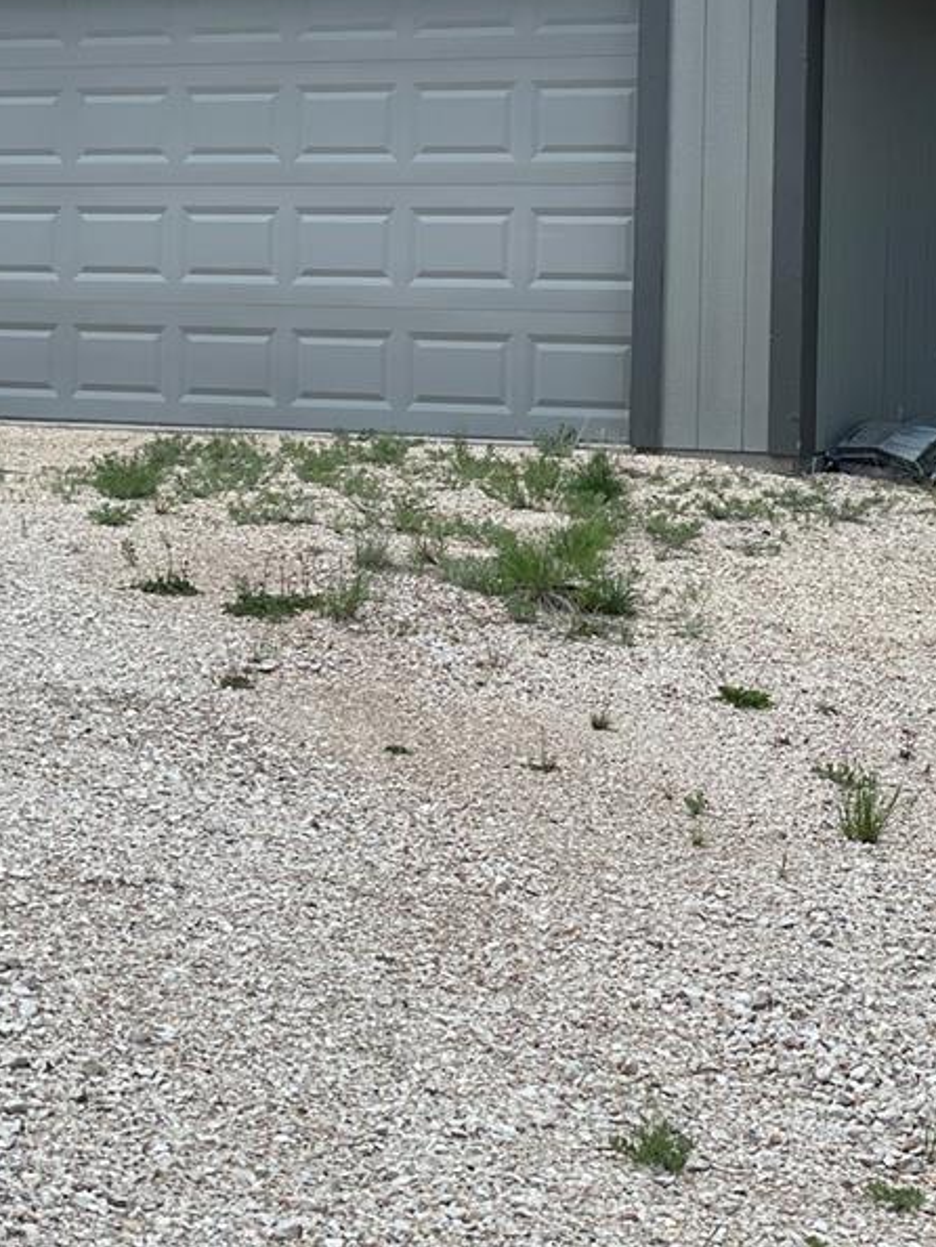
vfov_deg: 18.6
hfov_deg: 14.1
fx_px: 3783
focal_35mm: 105
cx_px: 418
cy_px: 327
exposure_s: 1/1089
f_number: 2
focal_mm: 6
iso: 32
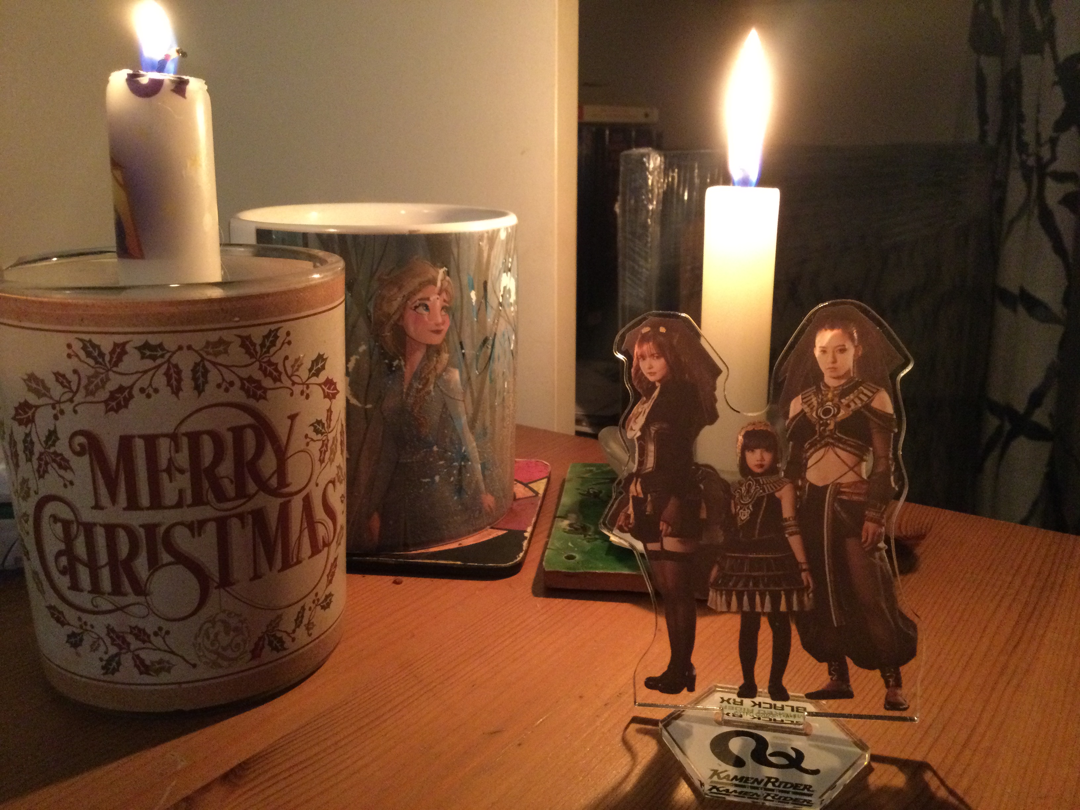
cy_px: 405
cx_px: 540
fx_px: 967
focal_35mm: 31
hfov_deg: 58.4
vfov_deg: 45.4
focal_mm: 3.3
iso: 500
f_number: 2.4
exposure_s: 1/17
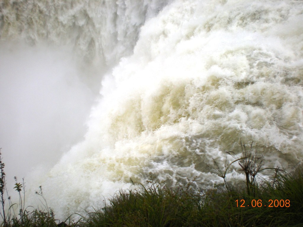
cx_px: 152
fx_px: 333
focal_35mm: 38
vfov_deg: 37.7
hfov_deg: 49.0
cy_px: 114
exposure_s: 1/142
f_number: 3.1
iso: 64
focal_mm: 6.3
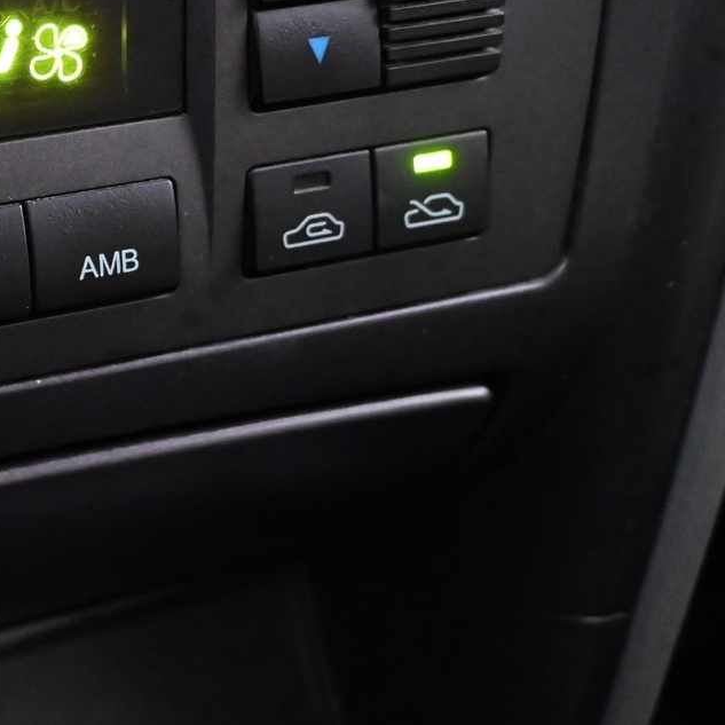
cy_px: 157
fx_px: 1779
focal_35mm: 75
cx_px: -161
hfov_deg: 21.3
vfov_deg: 22.7
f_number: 4.2
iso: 6400
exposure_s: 1/10
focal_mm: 23
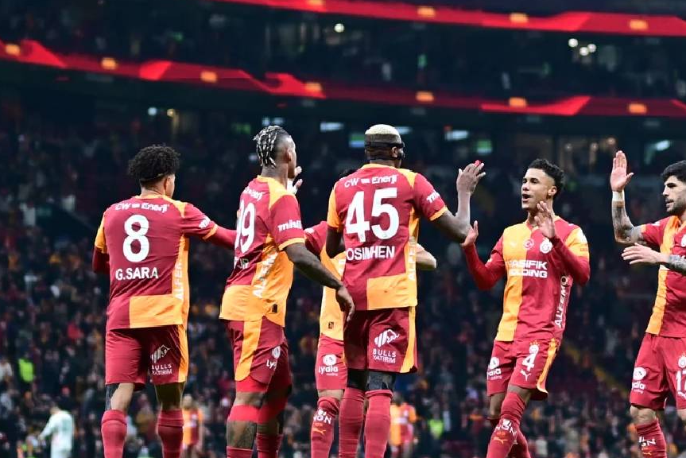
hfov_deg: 22.8
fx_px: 1696
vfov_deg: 15.4
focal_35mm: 89
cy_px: 266
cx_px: 390
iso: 800
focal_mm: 50
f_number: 1.3
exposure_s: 1/2500
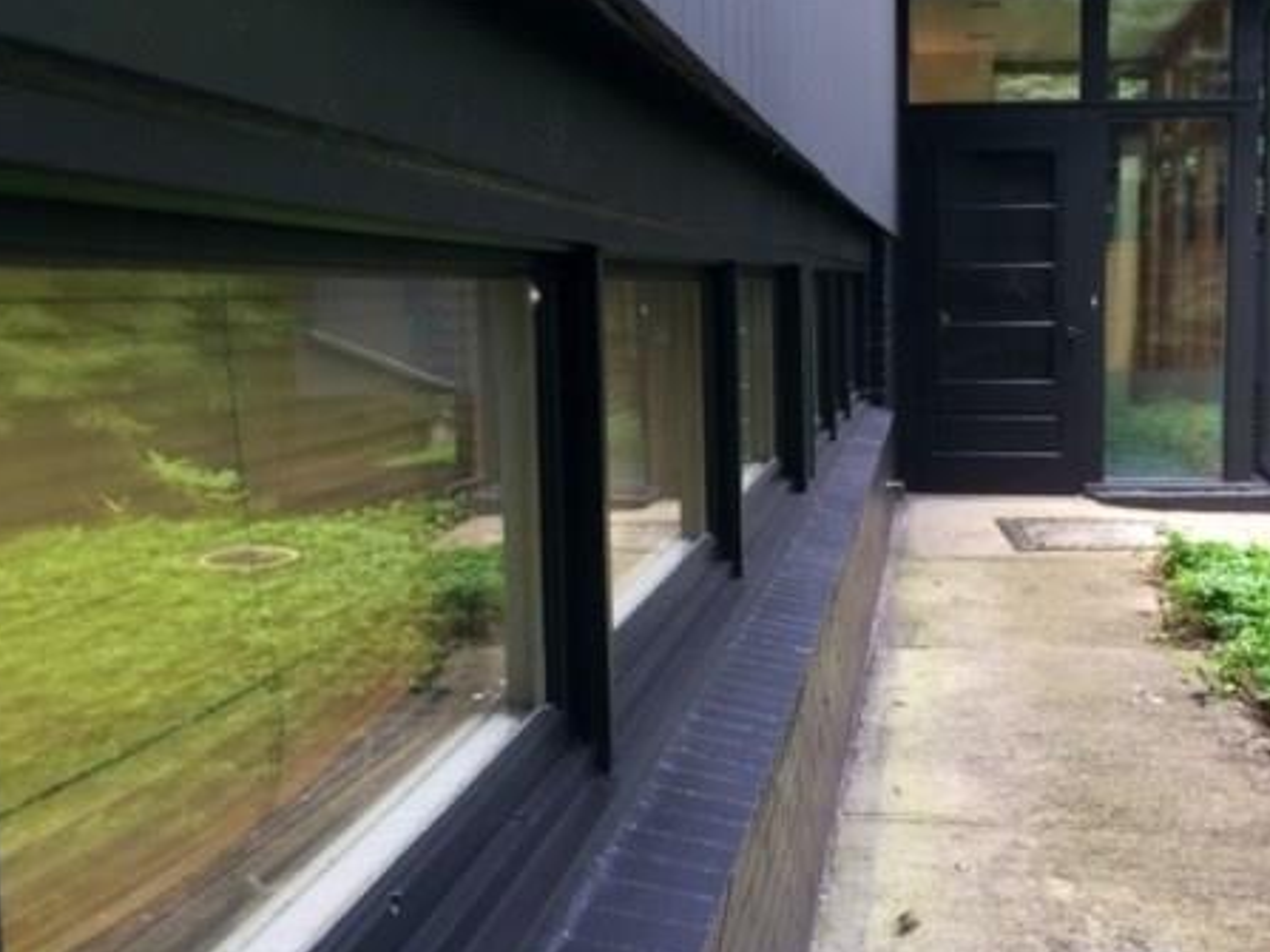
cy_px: 440
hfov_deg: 43.4
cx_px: 818
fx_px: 1577
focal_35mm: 43
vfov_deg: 33.6
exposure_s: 1/30
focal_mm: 4.12
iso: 50
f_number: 2.2
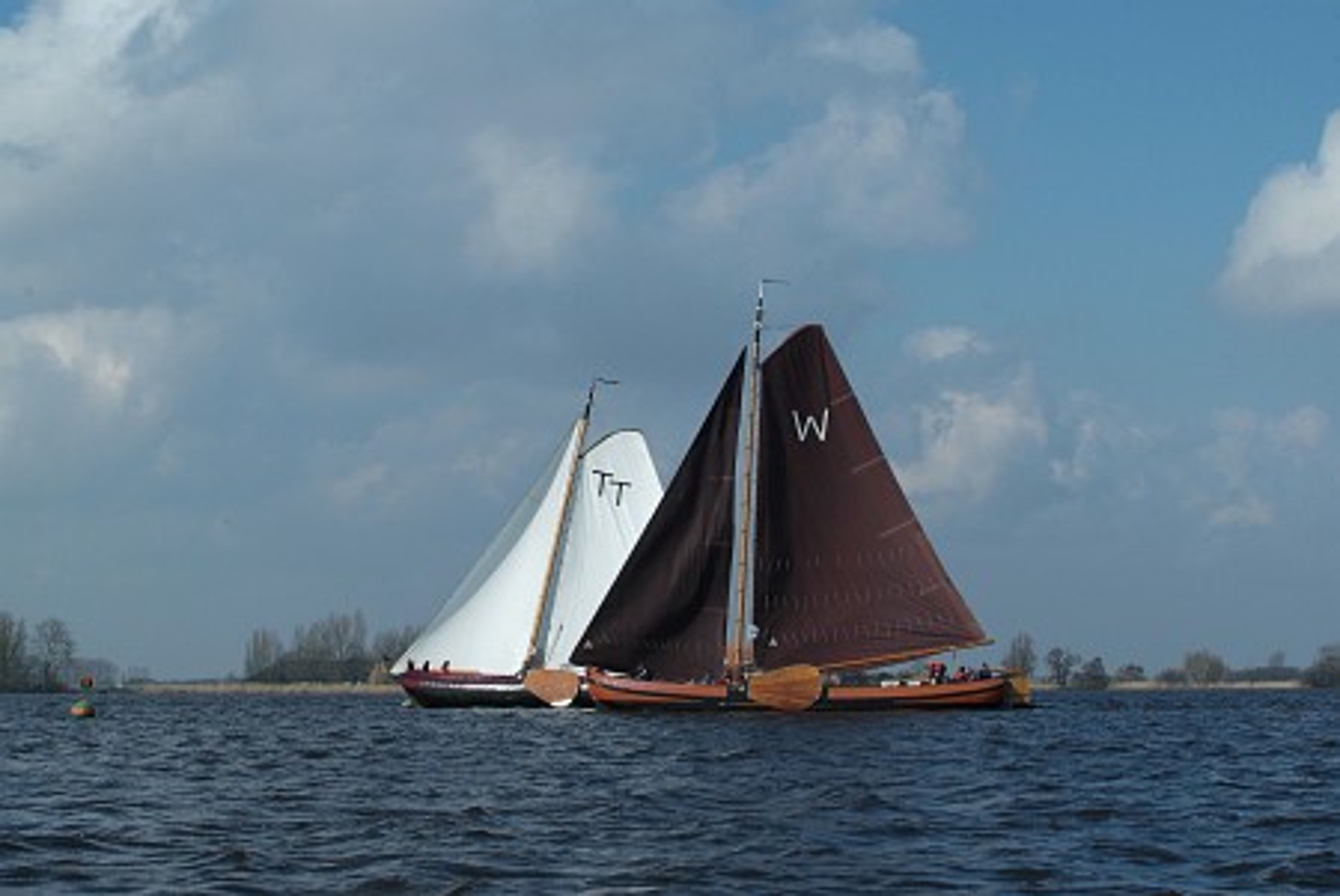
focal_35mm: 69
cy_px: 448
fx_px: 2571
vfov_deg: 19.8
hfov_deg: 29.2
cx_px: 670
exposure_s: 1/1500
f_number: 9.5
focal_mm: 46
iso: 400
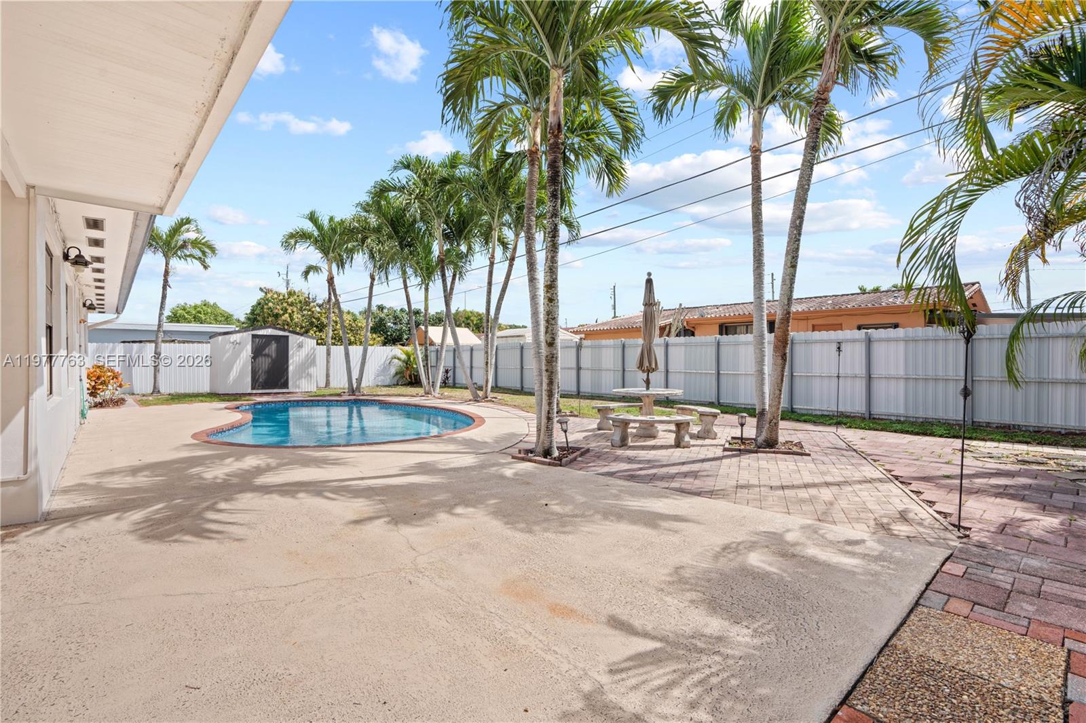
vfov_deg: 73.7
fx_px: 483
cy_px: 362
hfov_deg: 96.7
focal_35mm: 16
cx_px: 543
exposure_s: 1/60
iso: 200
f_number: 9
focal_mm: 16
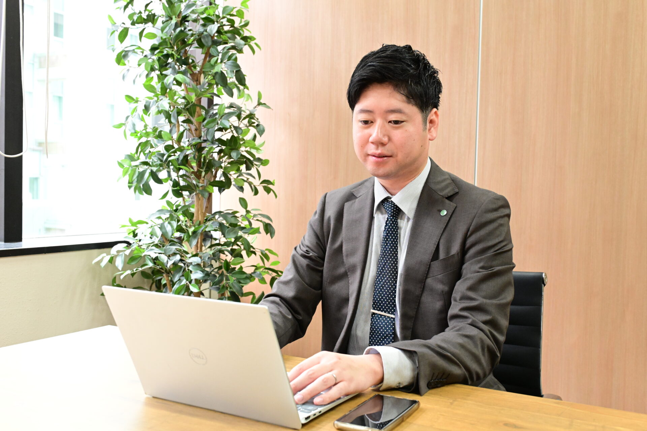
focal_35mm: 38
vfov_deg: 35.1
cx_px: 324
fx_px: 683
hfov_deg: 50.7
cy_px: 216
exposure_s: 1/125
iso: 6400
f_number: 4.5
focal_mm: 38
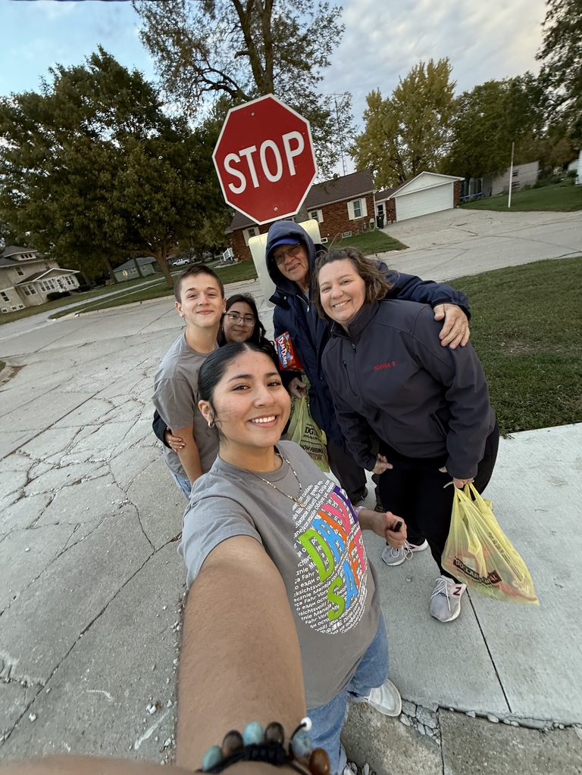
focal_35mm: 14
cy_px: 388
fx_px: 314
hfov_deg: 85.7
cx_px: 291
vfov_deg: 102.1
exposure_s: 1/99
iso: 125
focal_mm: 2.22
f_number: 2.2
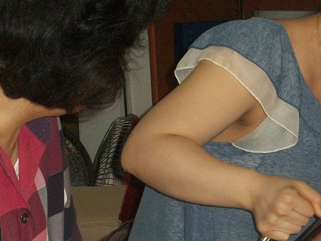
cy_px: 189
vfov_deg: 8.7
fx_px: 1586
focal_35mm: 171
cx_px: 176
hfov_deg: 11.6
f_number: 4.5
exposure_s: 1/80
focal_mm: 12.1
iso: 320
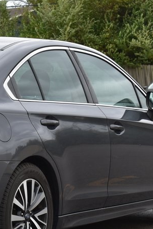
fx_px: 1045
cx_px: -34
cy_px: 154
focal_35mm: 164
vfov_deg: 12.5
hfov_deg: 8.3
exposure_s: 1/125
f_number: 9
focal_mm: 48
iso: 400
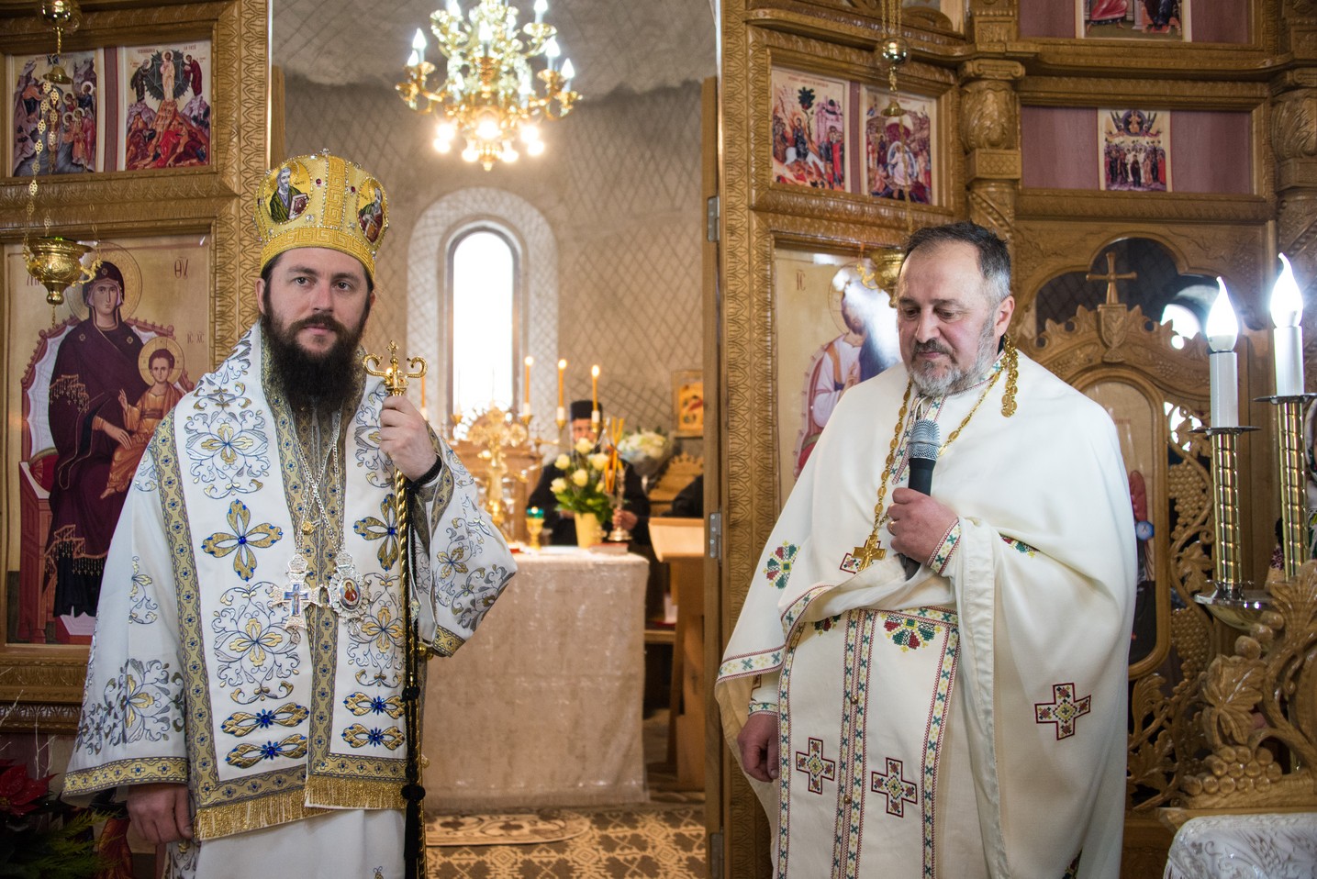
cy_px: 440
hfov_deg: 54.4
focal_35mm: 35
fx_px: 1281
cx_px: 658
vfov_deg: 37.9
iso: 3200
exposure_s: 1/100
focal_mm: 35
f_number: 3.8
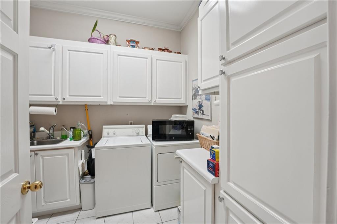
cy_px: 112
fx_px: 131
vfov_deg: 81.1
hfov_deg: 104.3
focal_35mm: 14
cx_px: 168
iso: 320
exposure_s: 1/20
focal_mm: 14
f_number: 8
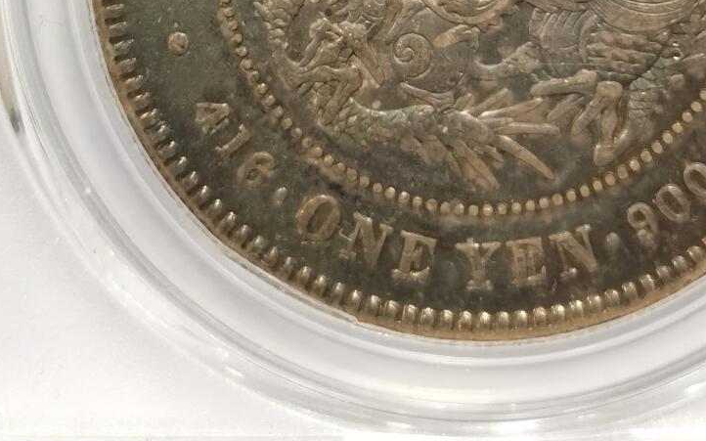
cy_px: -314
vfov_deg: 8.8
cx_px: 479
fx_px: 2751
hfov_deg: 14.6
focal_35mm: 143
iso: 200
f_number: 16
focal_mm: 5.56
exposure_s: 1/100
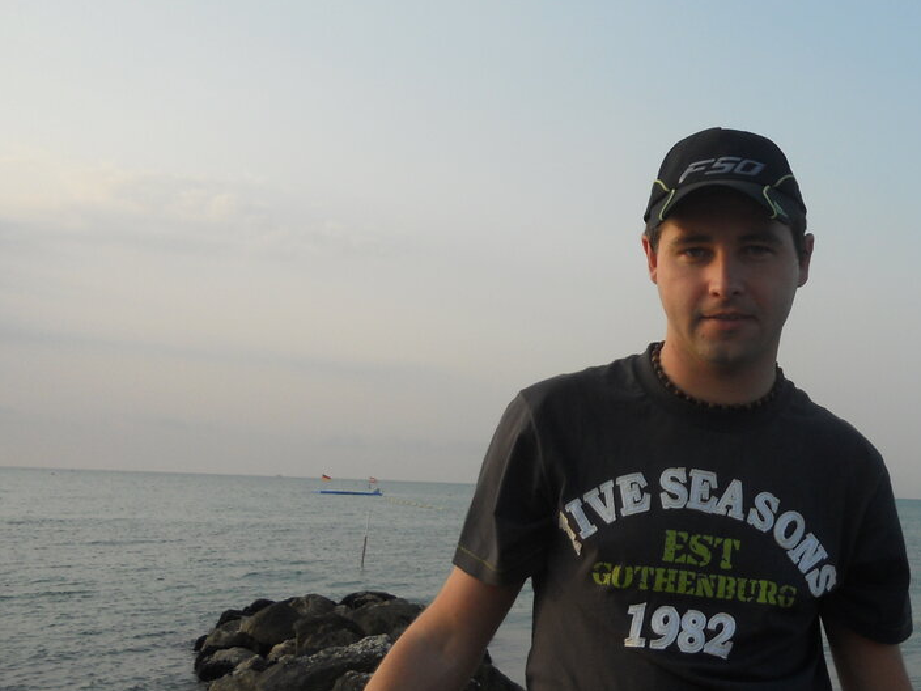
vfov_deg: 31.5
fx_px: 1224
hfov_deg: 39.3
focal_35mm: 46
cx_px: 761
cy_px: 343
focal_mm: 4.9
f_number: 3.2
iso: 80
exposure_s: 1/640
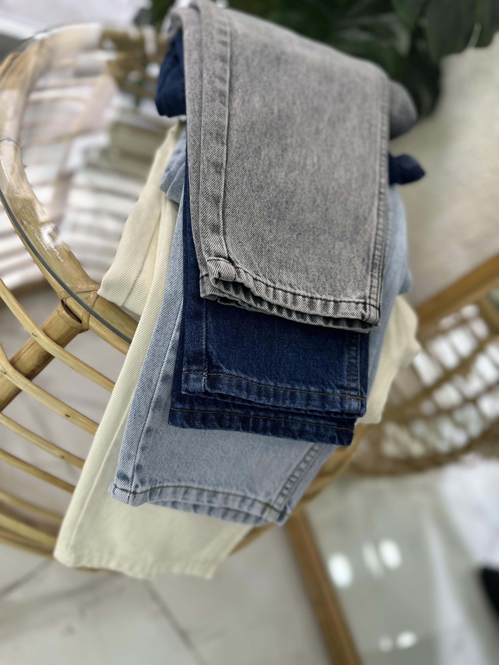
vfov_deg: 71.6
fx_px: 461
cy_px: 332
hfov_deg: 56.8
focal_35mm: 24
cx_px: 250
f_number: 1.78
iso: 100
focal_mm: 6.86
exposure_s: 1/100
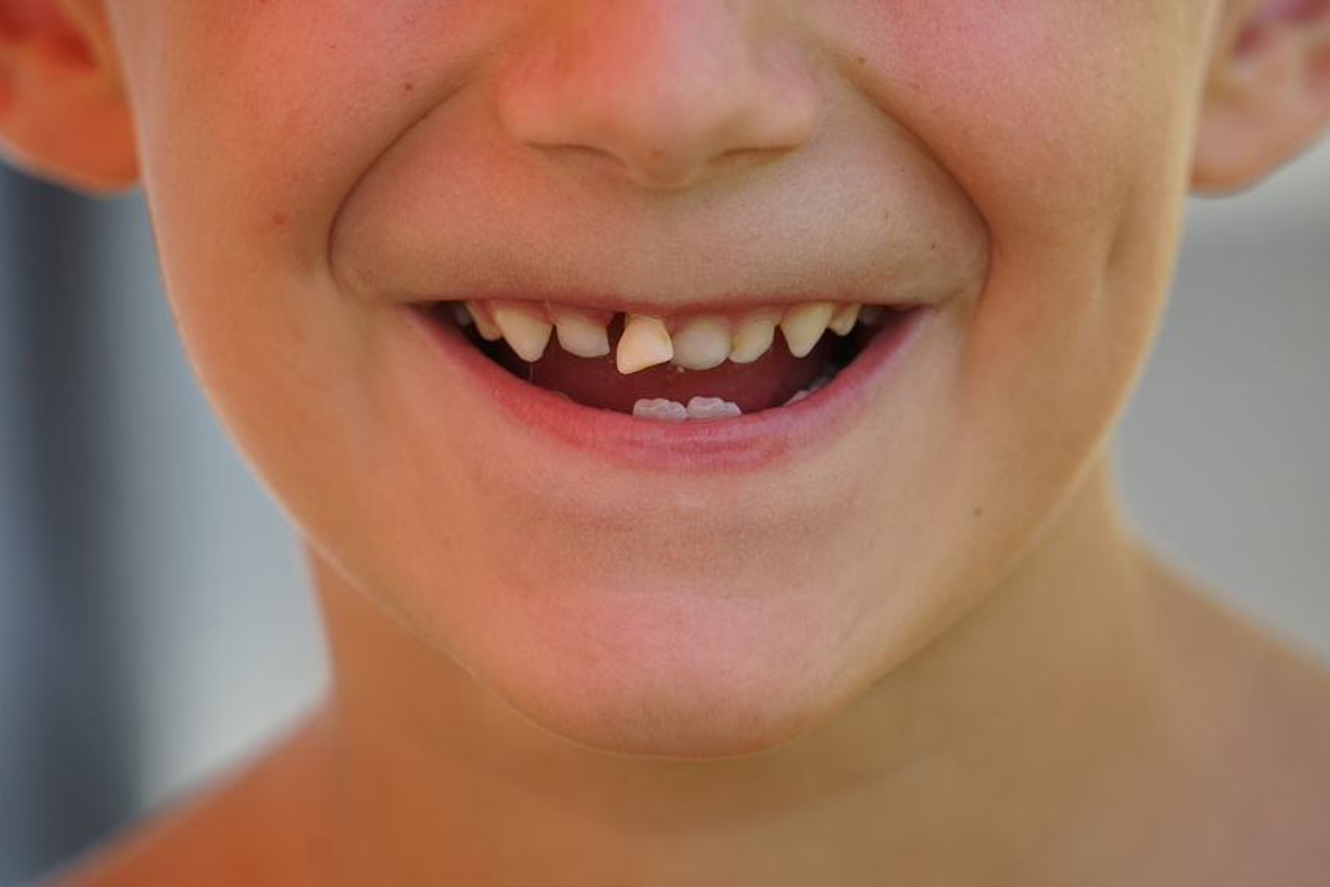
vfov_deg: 4.6
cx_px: 665
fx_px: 11084
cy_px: 444
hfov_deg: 6.9
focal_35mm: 300
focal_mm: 300
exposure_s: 1/200
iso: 400
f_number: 9
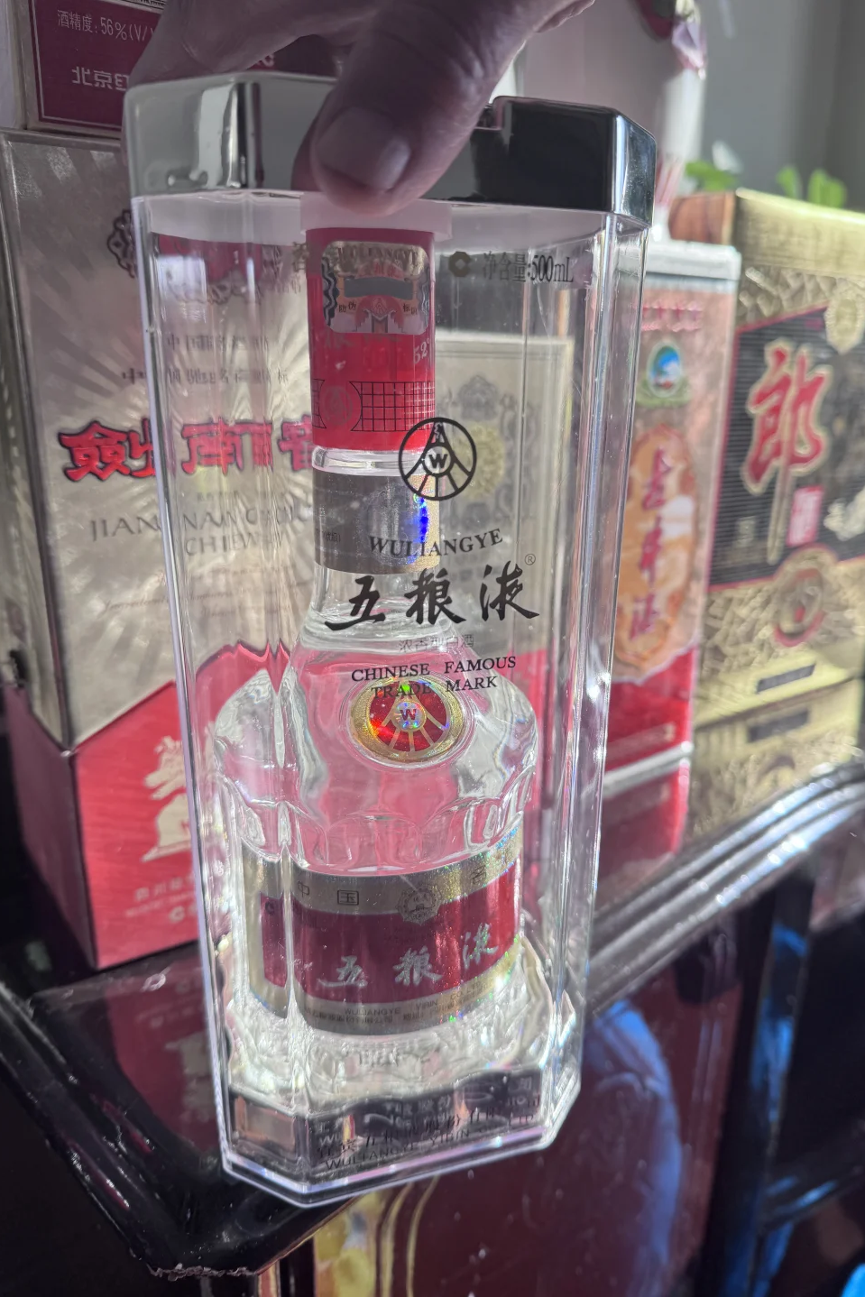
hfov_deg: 51.2
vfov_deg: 71.5
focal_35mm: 25
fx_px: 901
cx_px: 482
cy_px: 648
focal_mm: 6.76
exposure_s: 1/1456
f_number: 1.78
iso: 80
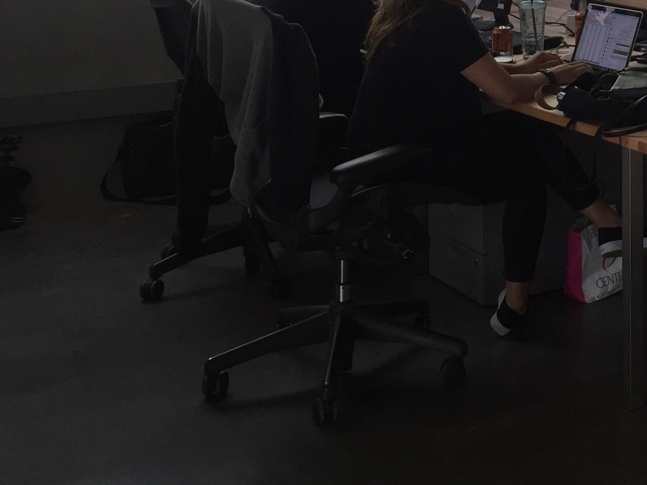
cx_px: 761
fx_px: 1290
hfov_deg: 25.5
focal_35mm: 69
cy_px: -85
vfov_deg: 20.1
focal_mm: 4.15
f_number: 2.2
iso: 32
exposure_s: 1/60
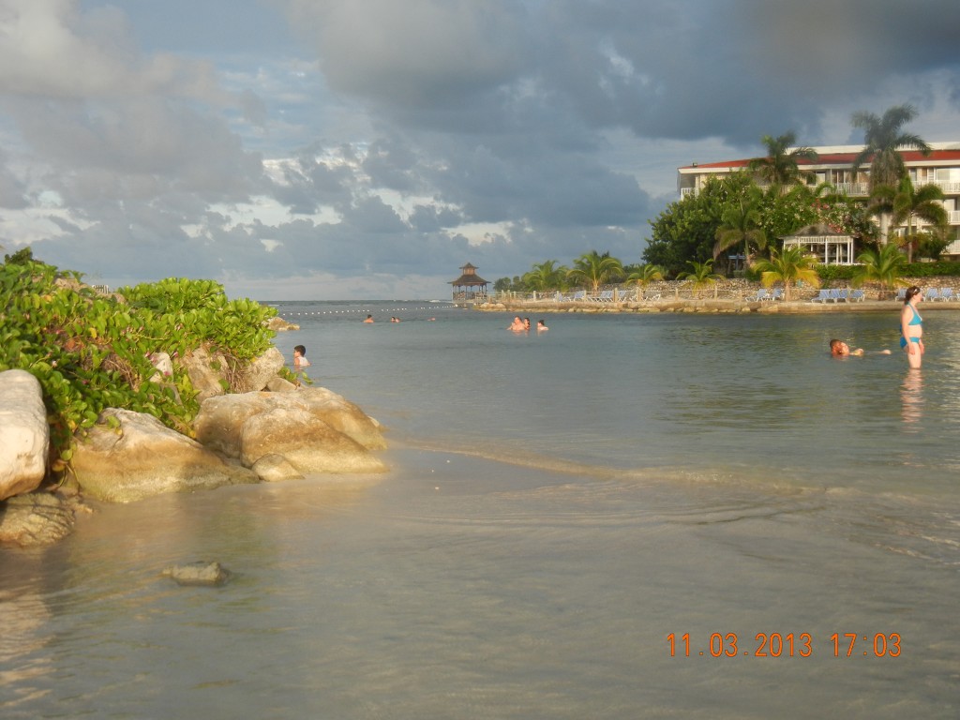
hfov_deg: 42.1
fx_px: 1248
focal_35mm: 45
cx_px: 480
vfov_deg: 32.2
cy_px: 360
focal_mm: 8.1
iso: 160
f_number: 3.8
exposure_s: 1/233
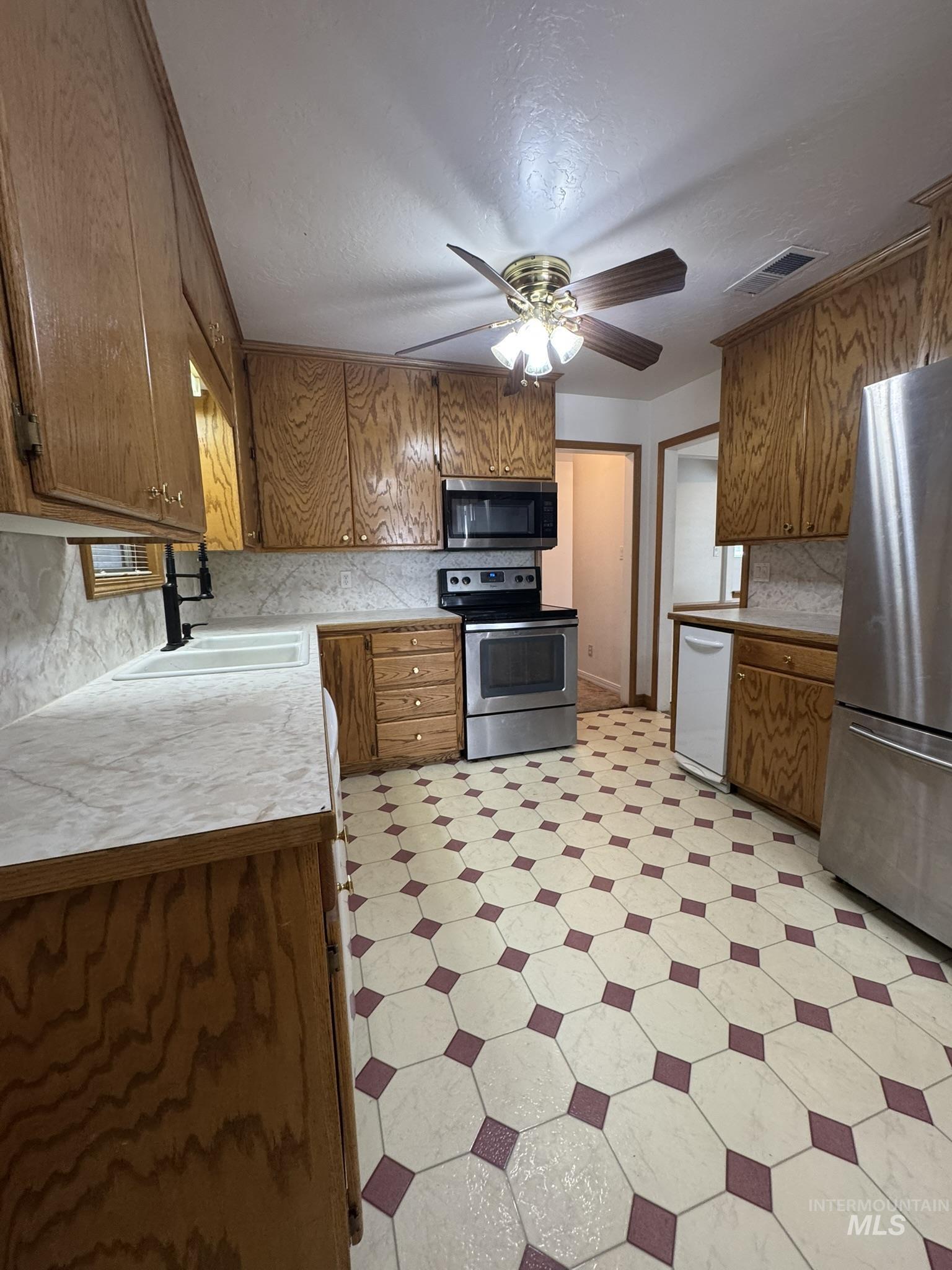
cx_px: 476
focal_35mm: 14
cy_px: 635
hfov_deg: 85.7
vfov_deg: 102.1
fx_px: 513
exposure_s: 1/60
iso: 250
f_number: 2.2
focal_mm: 2.22
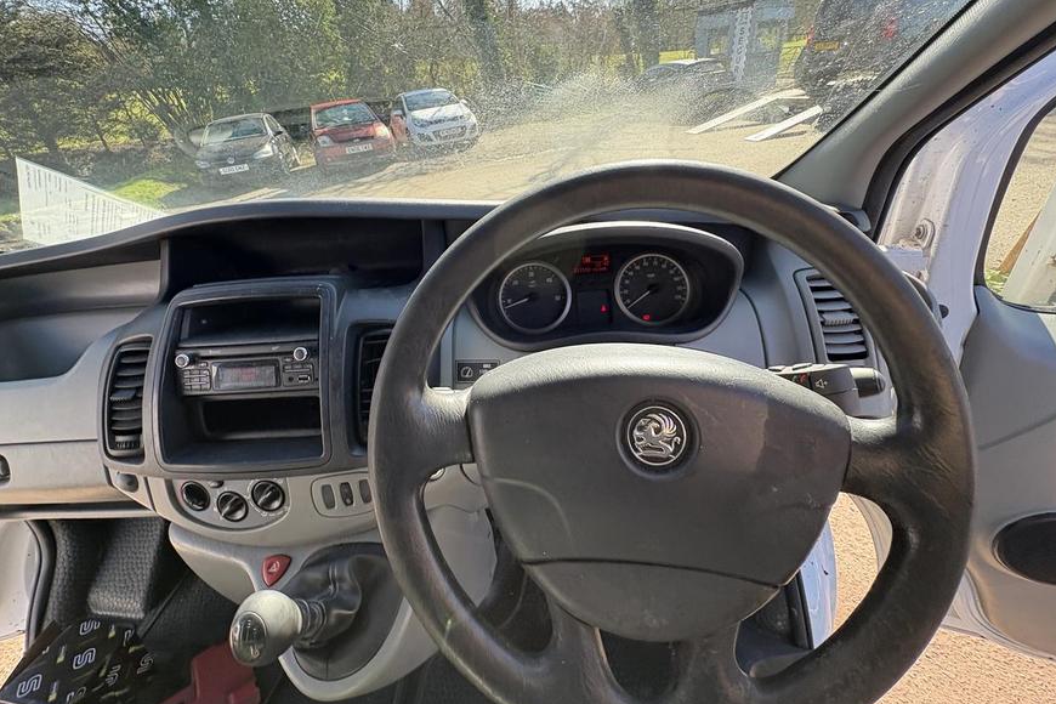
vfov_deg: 77.0
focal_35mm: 15
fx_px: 440
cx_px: 523
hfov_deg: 100.4
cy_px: 308
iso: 64
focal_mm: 2.22
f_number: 2.2
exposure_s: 1/140
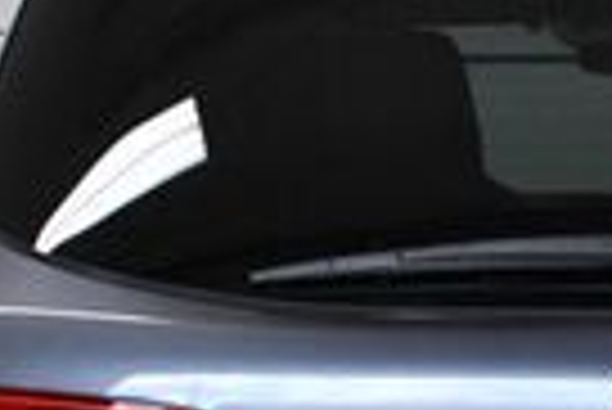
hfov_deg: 11.1
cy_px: 527
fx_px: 3114
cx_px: 675
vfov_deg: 7.4
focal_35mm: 183
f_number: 11
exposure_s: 1/500
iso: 2500
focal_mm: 26
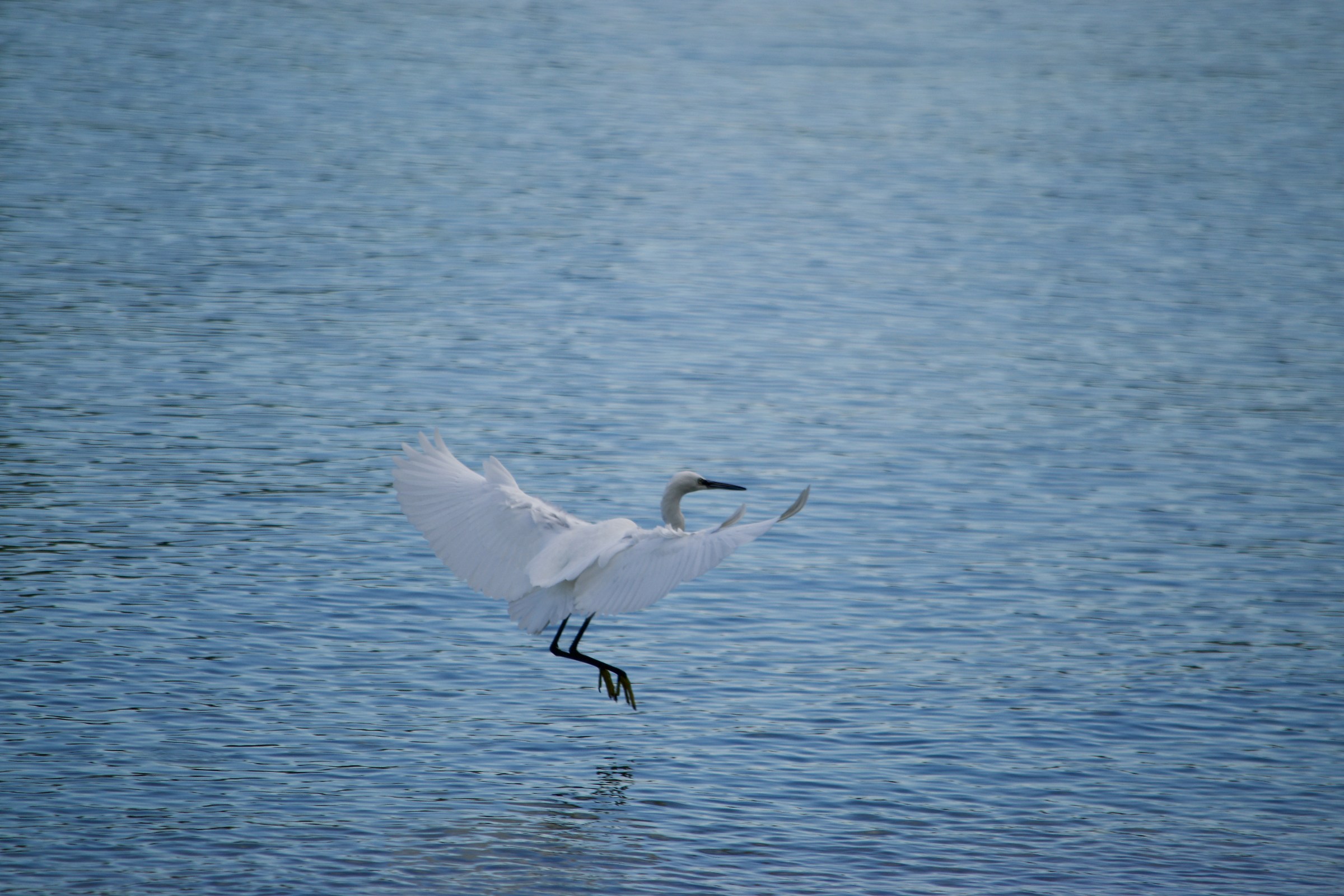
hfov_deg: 4.6
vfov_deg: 3.1
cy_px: 448
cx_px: 672
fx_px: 16799
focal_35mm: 450
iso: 200
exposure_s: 1/640
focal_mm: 300
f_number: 6.3
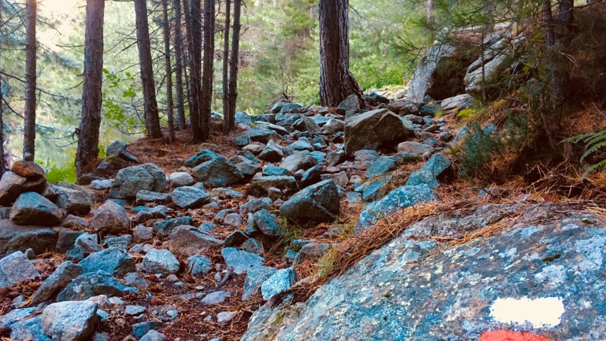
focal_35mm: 32
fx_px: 514
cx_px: 303
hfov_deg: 61.0
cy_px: 206
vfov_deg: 36.5
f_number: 2.2
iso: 160
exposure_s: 1/33
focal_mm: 4.15
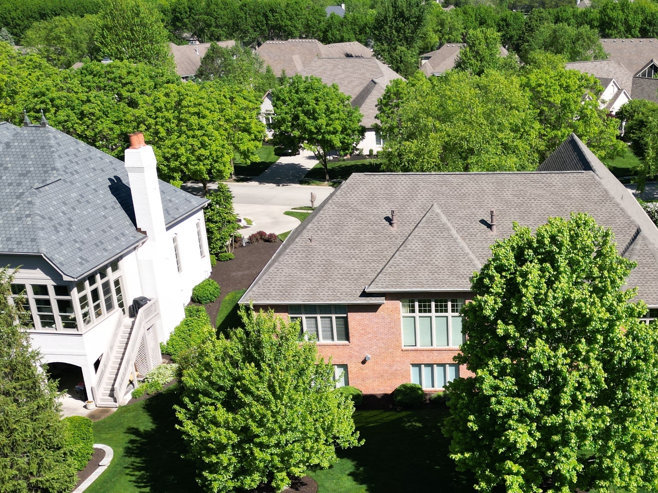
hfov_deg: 40.3
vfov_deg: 30.9
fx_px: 874
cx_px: 477
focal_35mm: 46
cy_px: 379
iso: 130
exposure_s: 1/2500
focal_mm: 6.72
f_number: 1.7
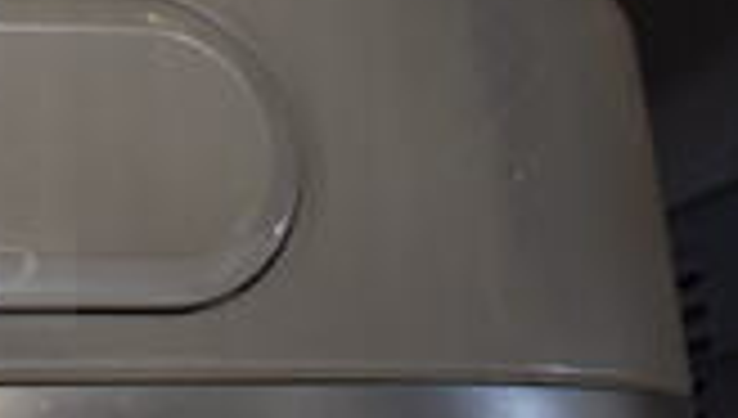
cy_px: 90
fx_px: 2059
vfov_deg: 11.6
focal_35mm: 105
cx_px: -423
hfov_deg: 17.8
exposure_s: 1/125
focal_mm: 18
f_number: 3.5
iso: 1100
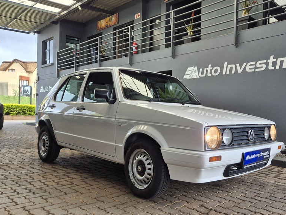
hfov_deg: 57.3
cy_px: 107
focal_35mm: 31
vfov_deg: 45.4
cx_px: 186
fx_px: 256
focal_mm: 5.4
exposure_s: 1/180
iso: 80
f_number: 1.8
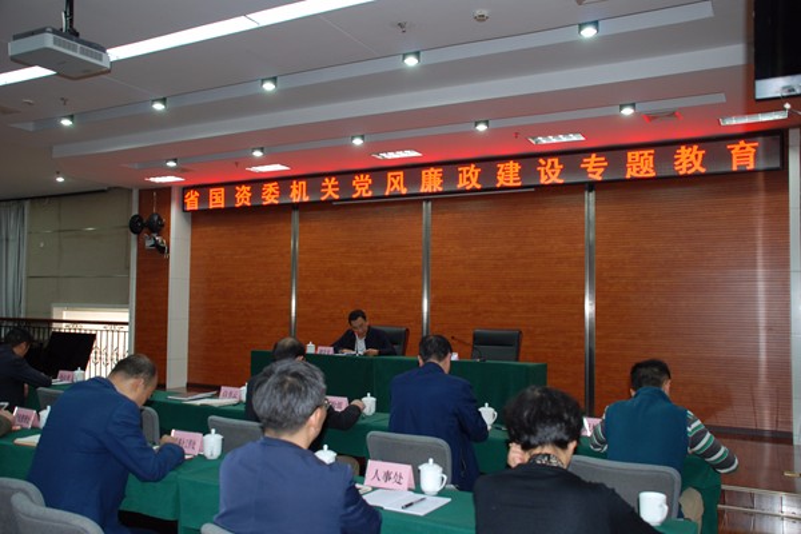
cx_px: 400
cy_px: 267
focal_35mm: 30
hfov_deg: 61.9
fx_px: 667
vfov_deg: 43.6
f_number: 3.8
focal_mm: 20
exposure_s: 1/13
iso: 200
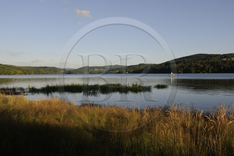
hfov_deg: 58.8
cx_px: 117
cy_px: 78
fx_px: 208
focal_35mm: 32
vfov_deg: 41.0
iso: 200
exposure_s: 1/125
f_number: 14
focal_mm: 32
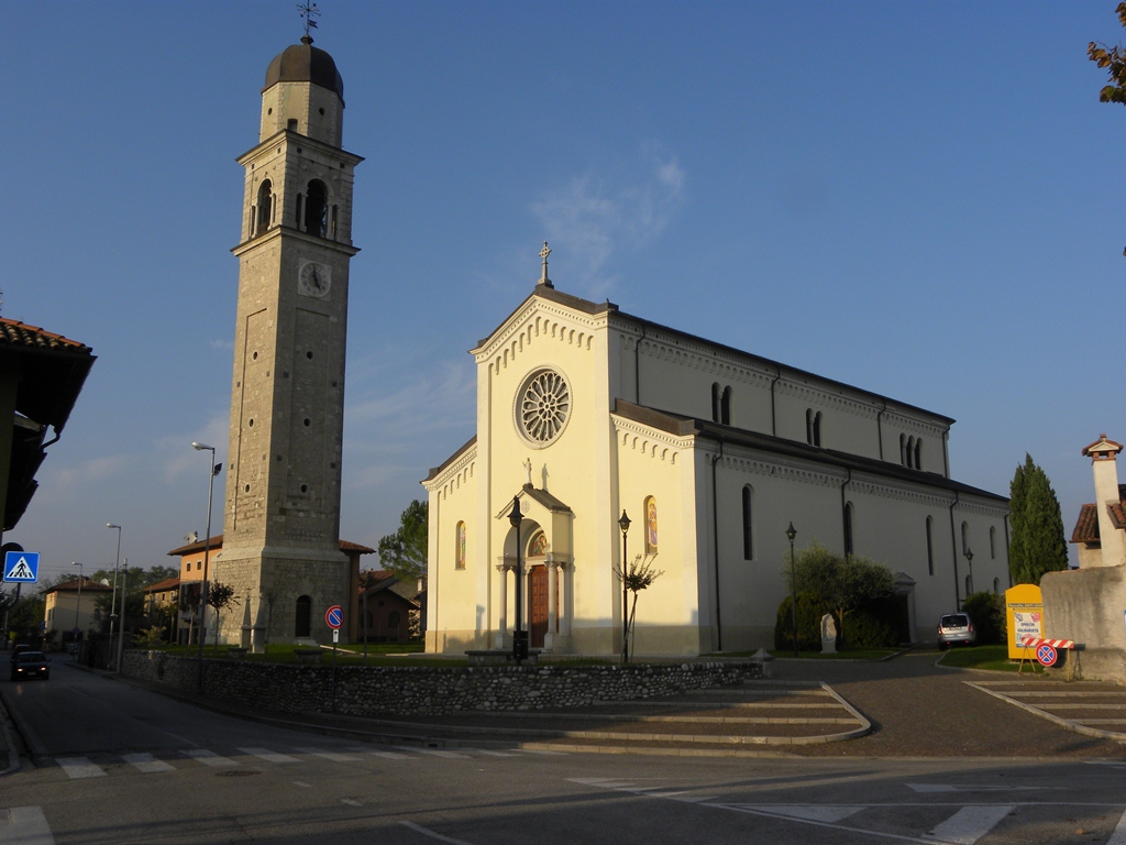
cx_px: 563
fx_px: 1073
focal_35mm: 33
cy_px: 422
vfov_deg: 42.9
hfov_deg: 55.4
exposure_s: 1/277
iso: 64
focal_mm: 5.9
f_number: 5.6
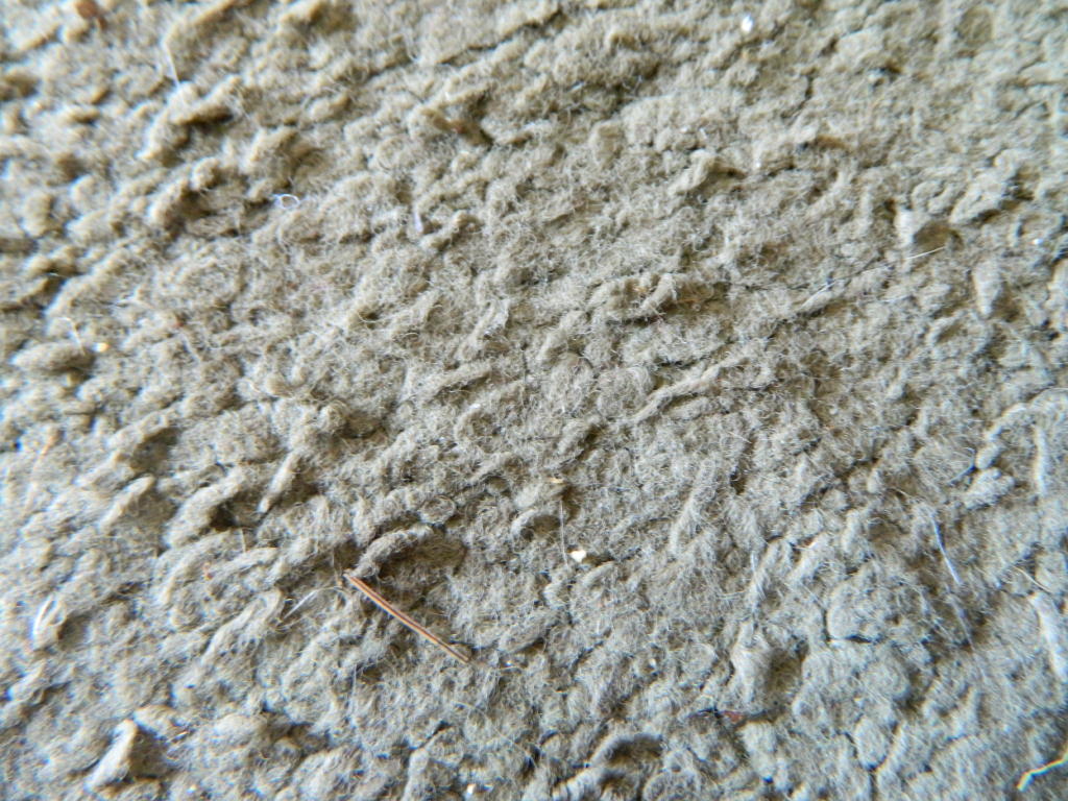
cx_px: 534
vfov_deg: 54.9
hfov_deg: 69.4
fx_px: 771
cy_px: 400
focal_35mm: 25
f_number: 3.1
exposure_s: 1/8
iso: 400
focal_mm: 4.5
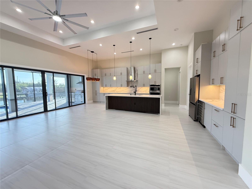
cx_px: 126
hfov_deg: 102.1
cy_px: 94
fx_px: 102
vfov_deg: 85.7
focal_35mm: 14
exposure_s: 1/120
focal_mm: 2.22
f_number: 2.2
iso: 500
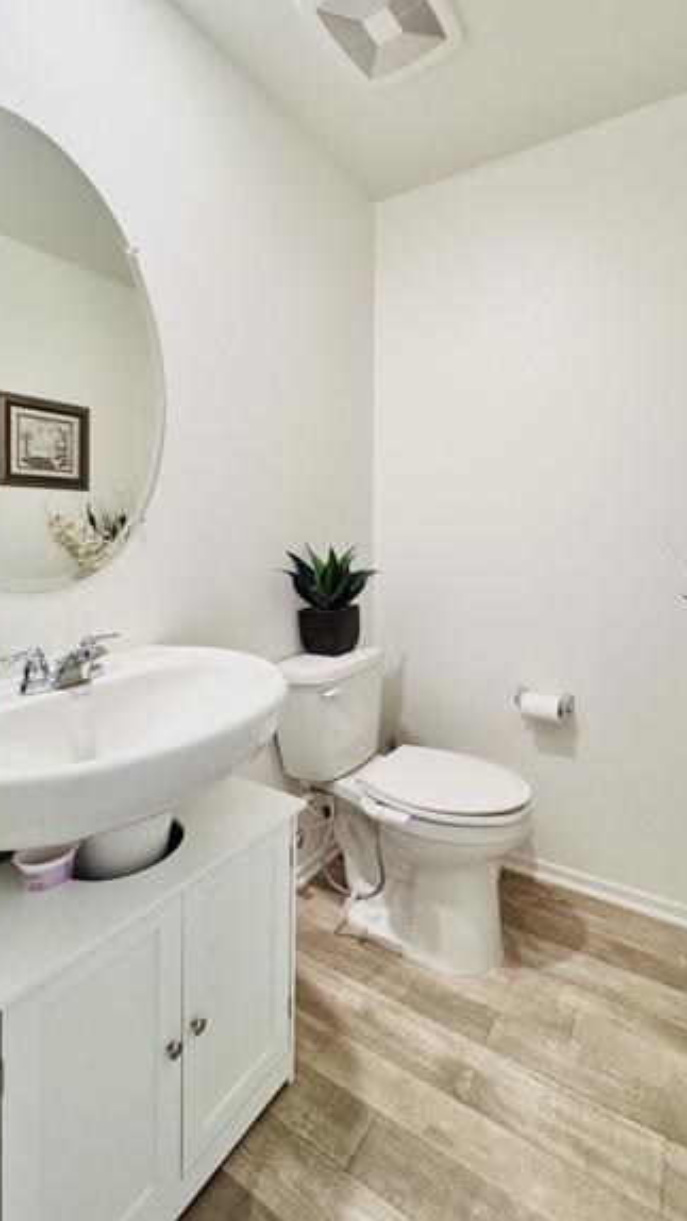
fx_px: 550
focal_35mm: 17
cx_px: 385
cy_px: 542
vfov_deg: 95.5
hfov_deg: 63.7
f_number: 2.2
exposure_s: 1/120
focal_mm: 2.22
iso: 250
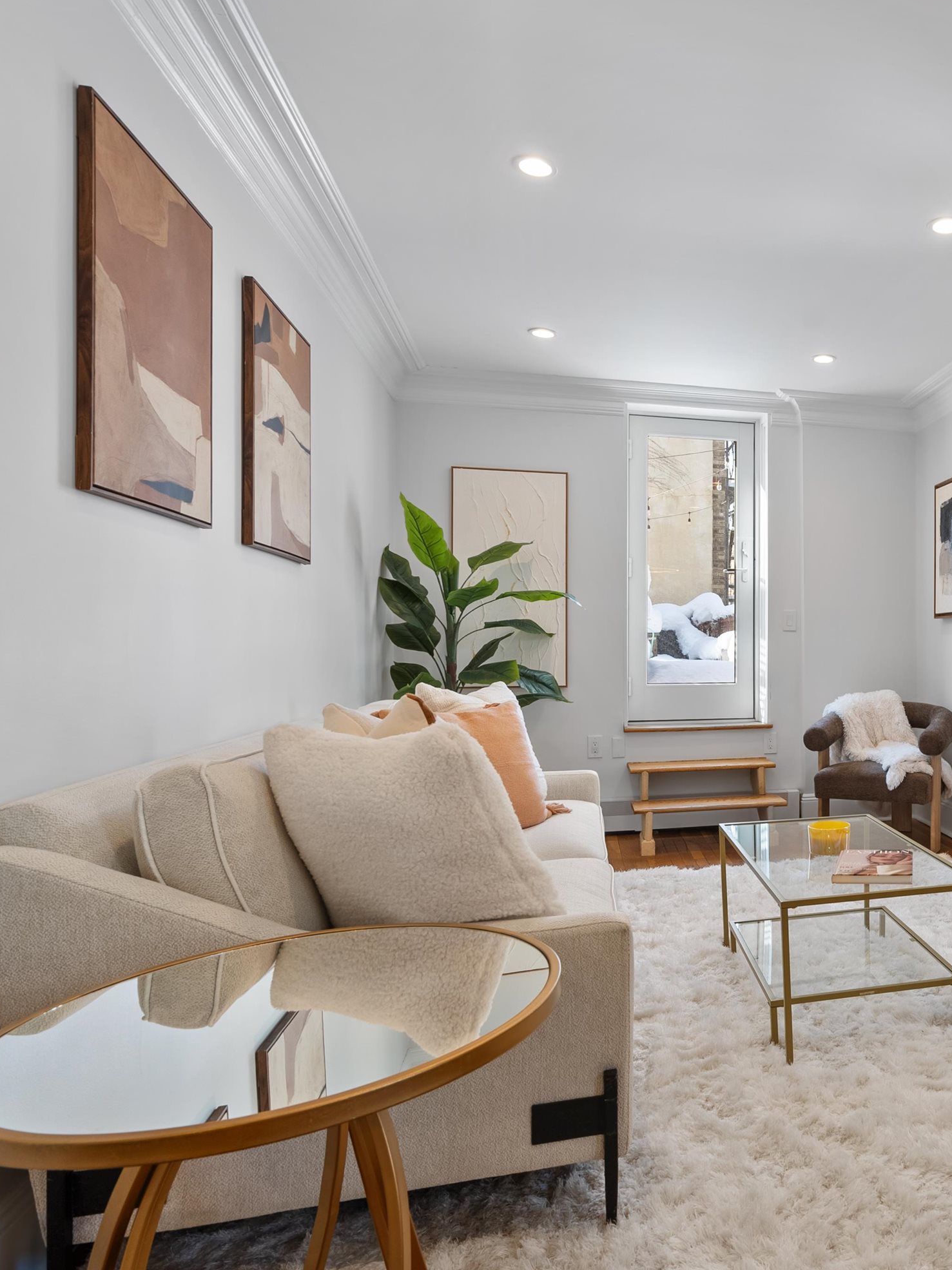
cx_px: 861
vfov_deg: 71.6
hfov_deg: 50.3
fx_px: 880
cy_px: 642
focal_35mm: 24
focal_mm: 16
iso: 100
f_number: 8
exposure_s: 1/4
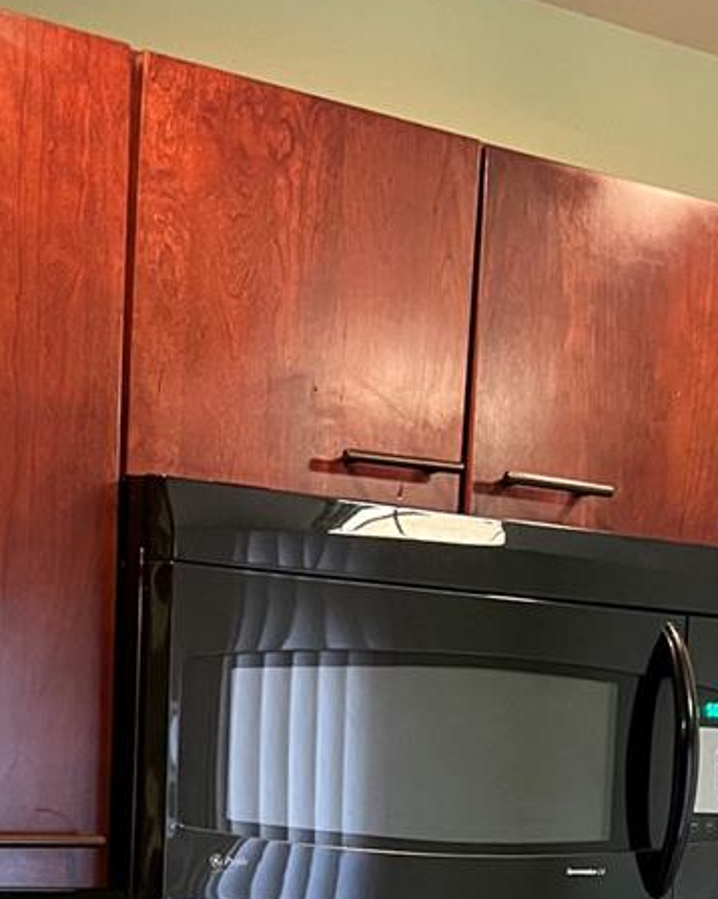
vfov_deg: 26.5
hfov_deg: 22.5
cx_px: 319
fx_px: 1807
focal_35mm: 68
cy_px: 889
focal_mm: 5.7
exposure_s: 1/60
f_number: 1.5
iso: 500
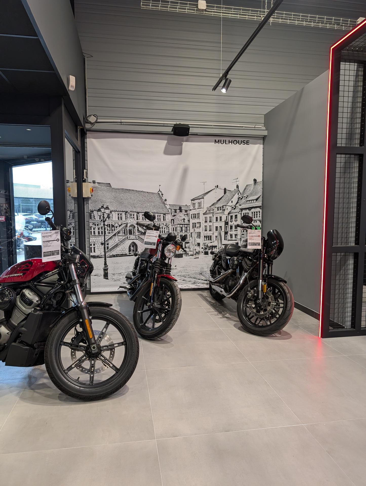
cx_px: 183
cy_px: 243
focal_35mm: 24
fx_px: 338
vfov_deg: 71.5
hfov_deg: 56.9
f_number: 1.68
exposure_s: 1/161
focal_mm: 6.9
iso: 140
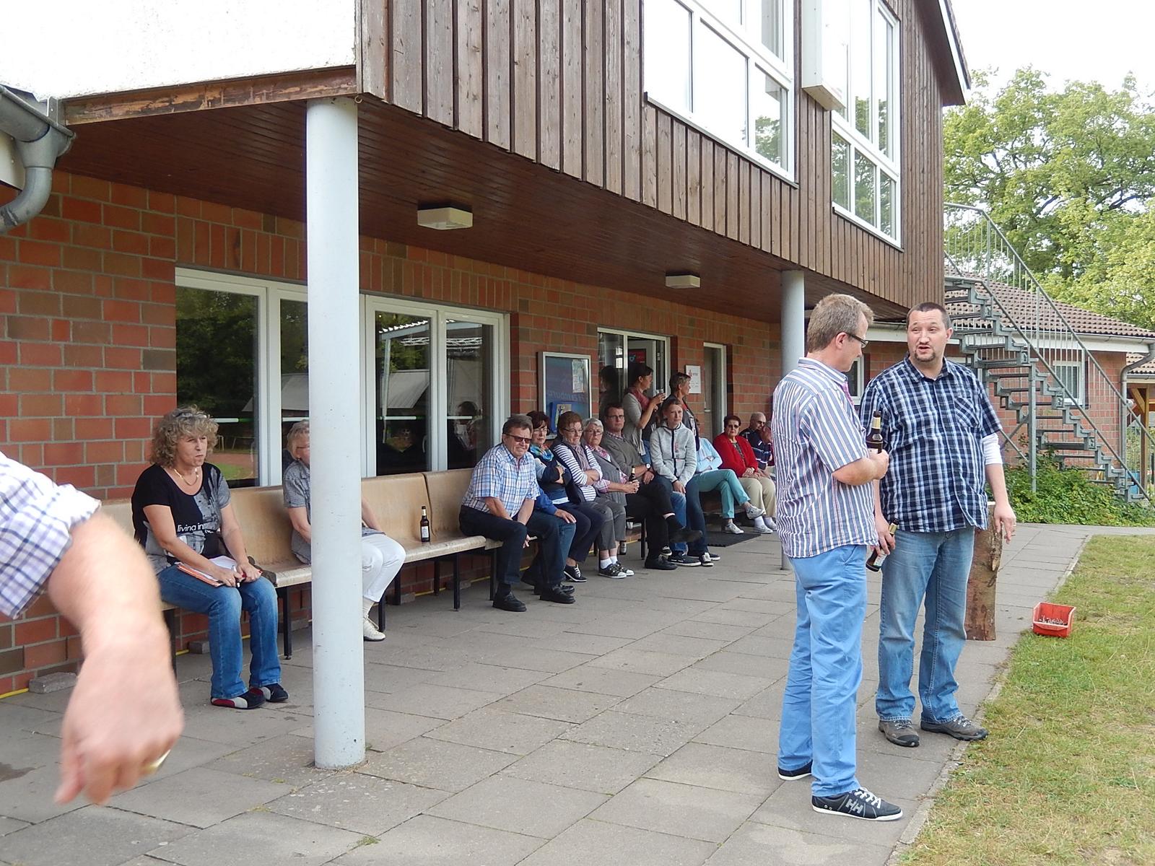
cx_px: 578
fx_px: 1201
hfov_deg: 51.4
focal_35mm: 36
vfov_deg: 39.7
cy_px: 433
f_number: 4
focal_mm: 6.5
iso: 125
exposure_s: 1/160
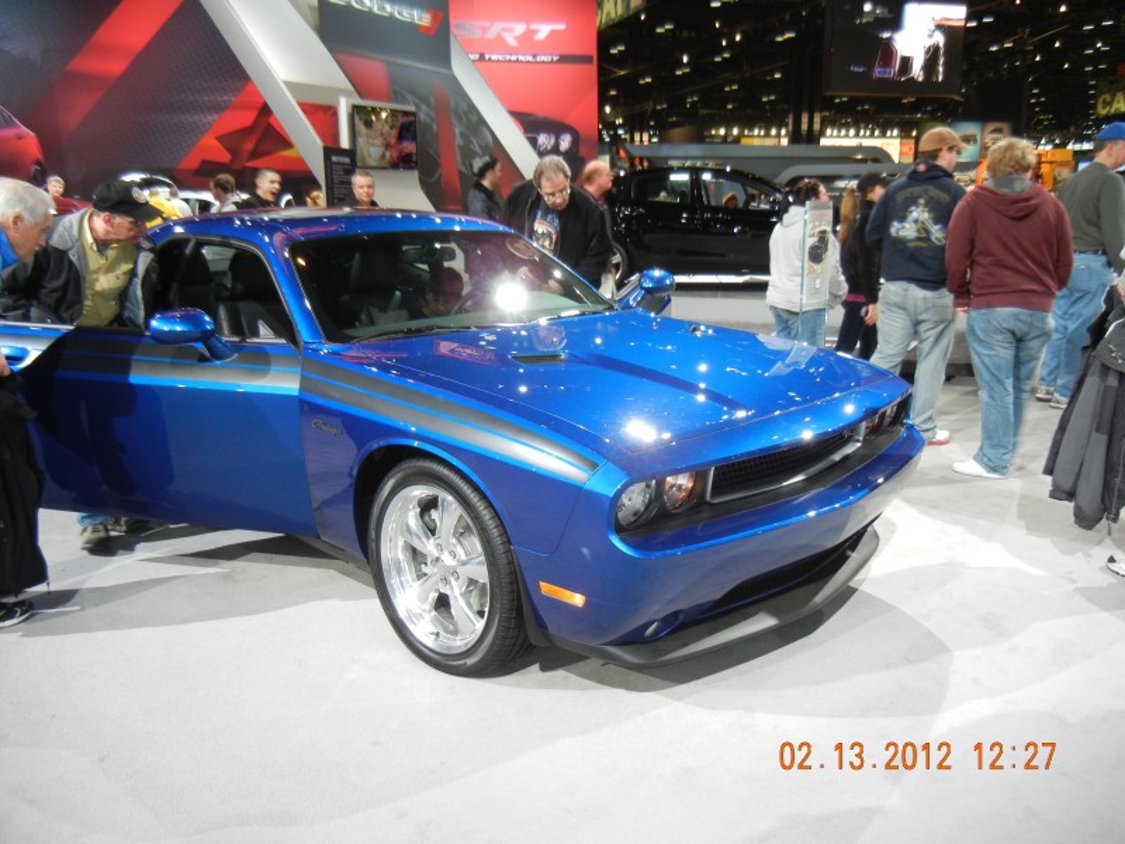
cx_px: 562
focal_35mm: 30
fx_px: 975
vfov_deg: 46.8
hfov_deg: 60.0
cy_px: 422
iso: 200
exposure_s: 1/30
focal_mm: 5.4
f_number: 3.5
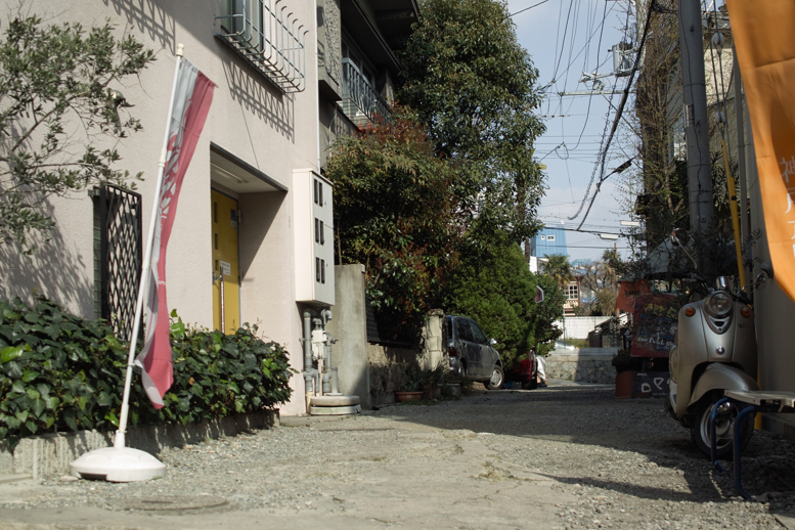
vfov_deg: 25.0
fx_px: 1192
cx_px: 401
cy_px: 309
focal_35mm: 54
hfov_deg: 36.9
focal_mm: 24.2
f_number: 2.8
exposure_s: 1/1250
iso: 100
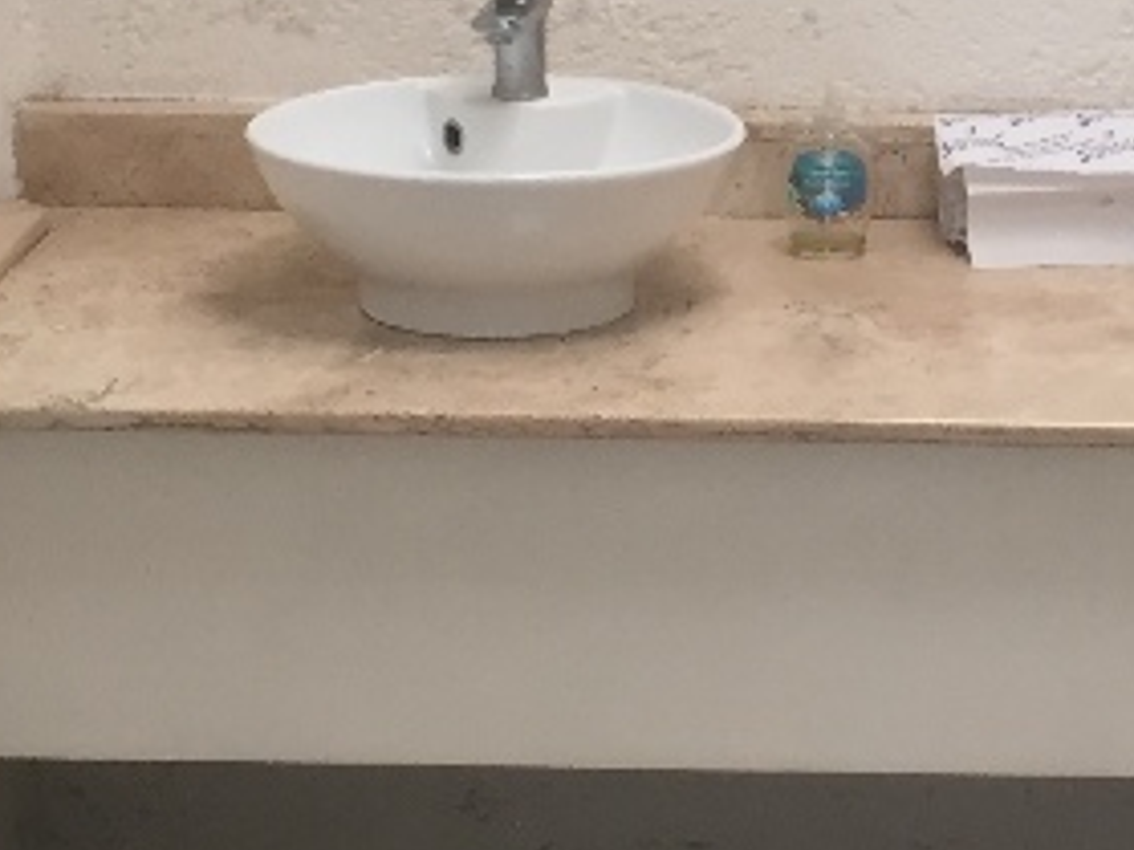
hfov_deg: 17.6
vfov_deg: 13.2
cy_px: 4
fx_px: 3635
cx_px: 935
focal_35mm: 111
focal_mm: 4.15
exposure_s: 1/30
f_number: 2.2
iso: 32
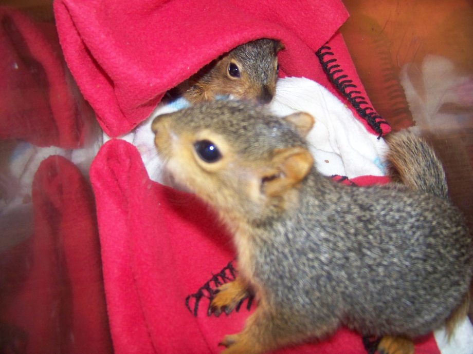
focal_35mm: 36
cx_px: 236
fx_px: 492
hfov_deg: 51.4
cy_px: 177
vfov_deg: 39.7
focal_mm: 5.85
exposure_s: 1/30
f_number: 2.8
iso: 200
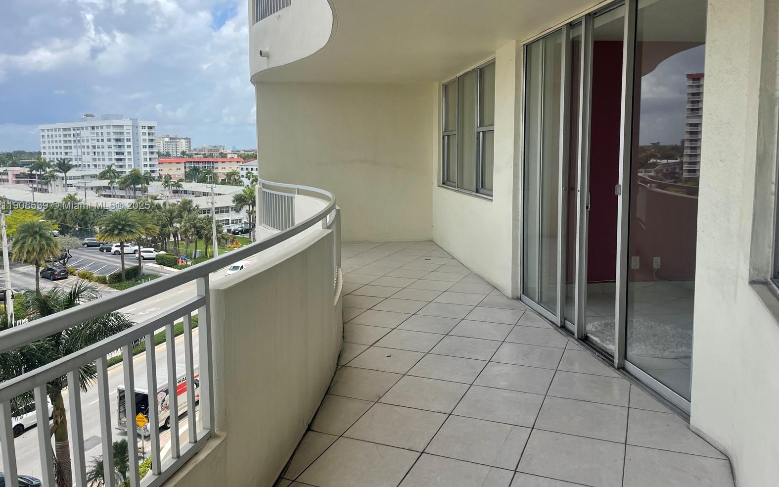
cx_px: 388
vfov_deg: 44.4
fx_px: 594
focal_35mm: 28
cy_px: 206
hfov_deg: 66.5
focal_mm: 4.2
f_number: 1.6
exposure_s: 1/2747
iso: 32
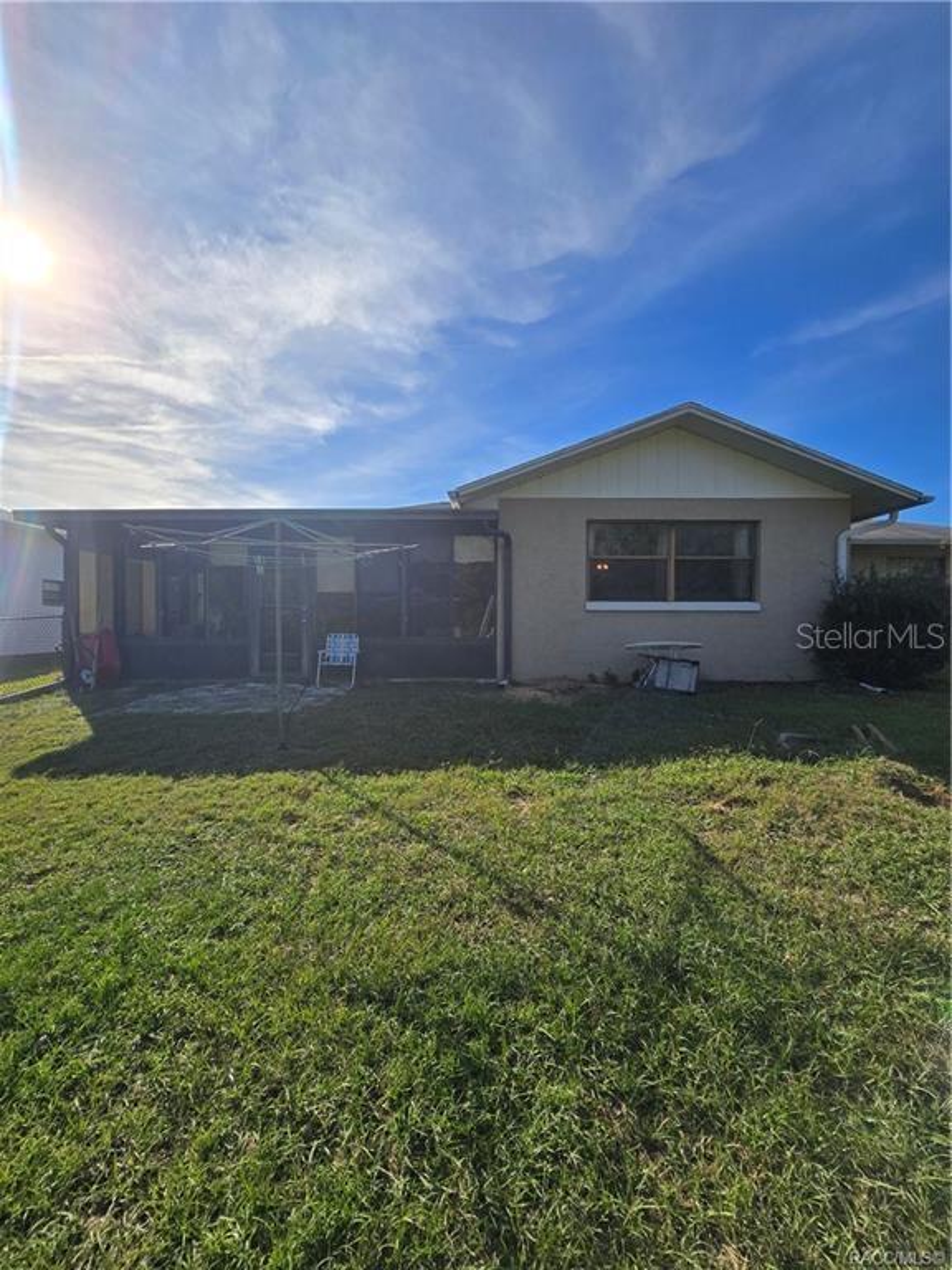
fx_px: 477
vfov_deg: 106.2
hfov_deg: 89.9
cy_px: 635
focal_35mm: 13
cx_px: 476
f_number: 2.2
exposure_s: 1/3988
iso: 50
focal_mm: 2.2
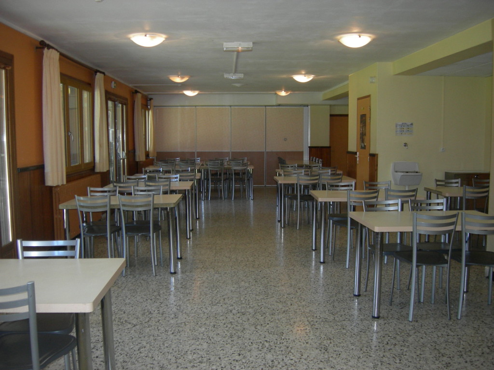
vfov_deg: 39.7
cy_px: 185
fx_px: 514
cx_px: 247
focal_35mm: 36
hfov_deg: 51.4
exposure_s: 1/60.1
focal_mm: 7.5
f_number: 2.7
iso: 154
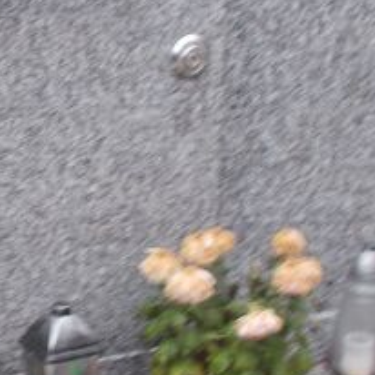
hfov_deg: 14.6
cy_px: 253
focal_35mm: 114
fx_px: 1397
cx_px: -117
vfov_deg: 15.3
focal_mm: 4.6
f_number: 3.2
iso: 100
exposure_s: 1/25
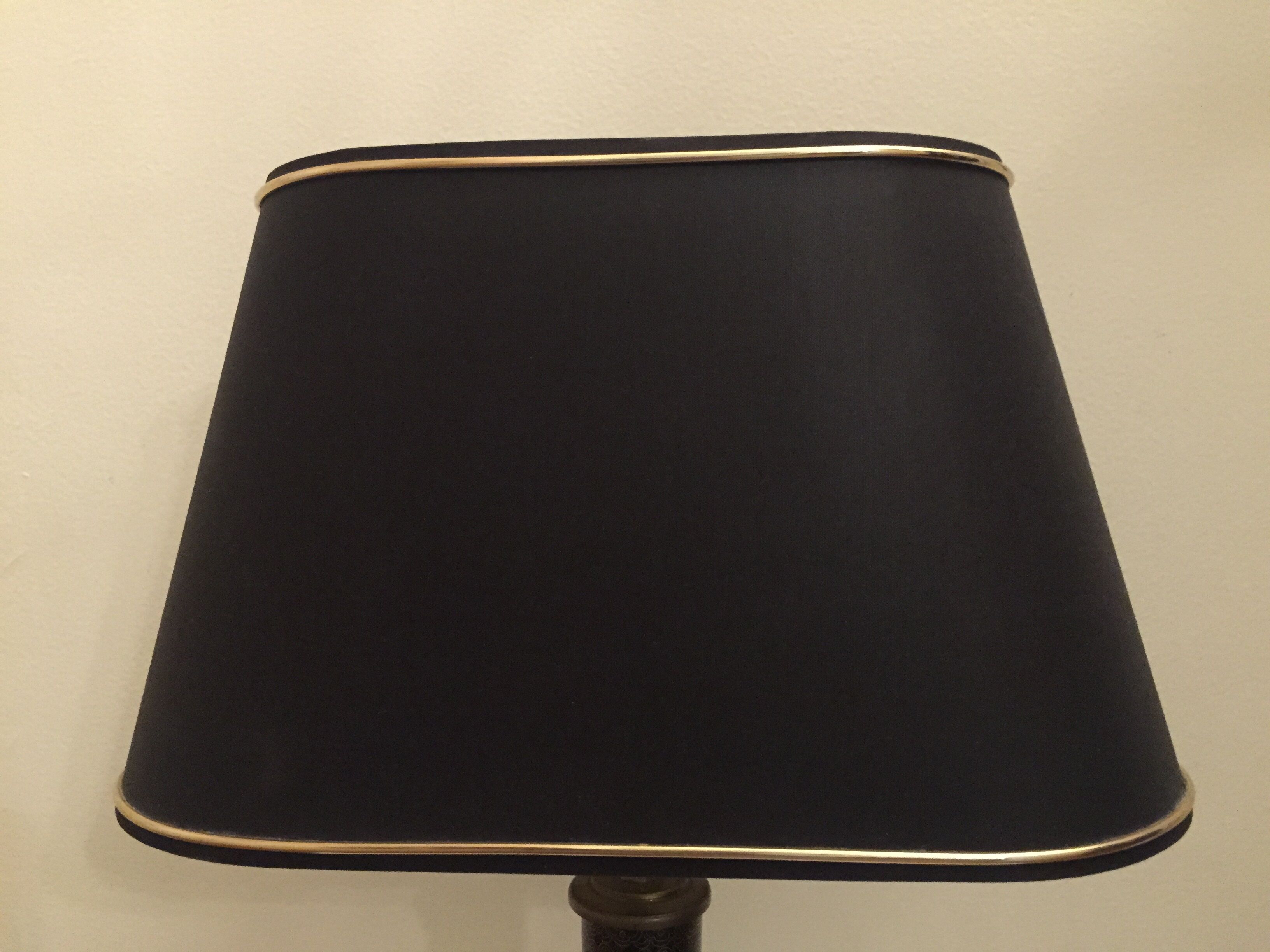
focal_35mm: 29
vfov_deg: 48.2
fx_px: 1064
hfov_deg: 61.7
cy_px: 476
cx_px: 635
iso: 400
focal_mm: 4.15
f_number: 2.2
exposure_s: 1/17
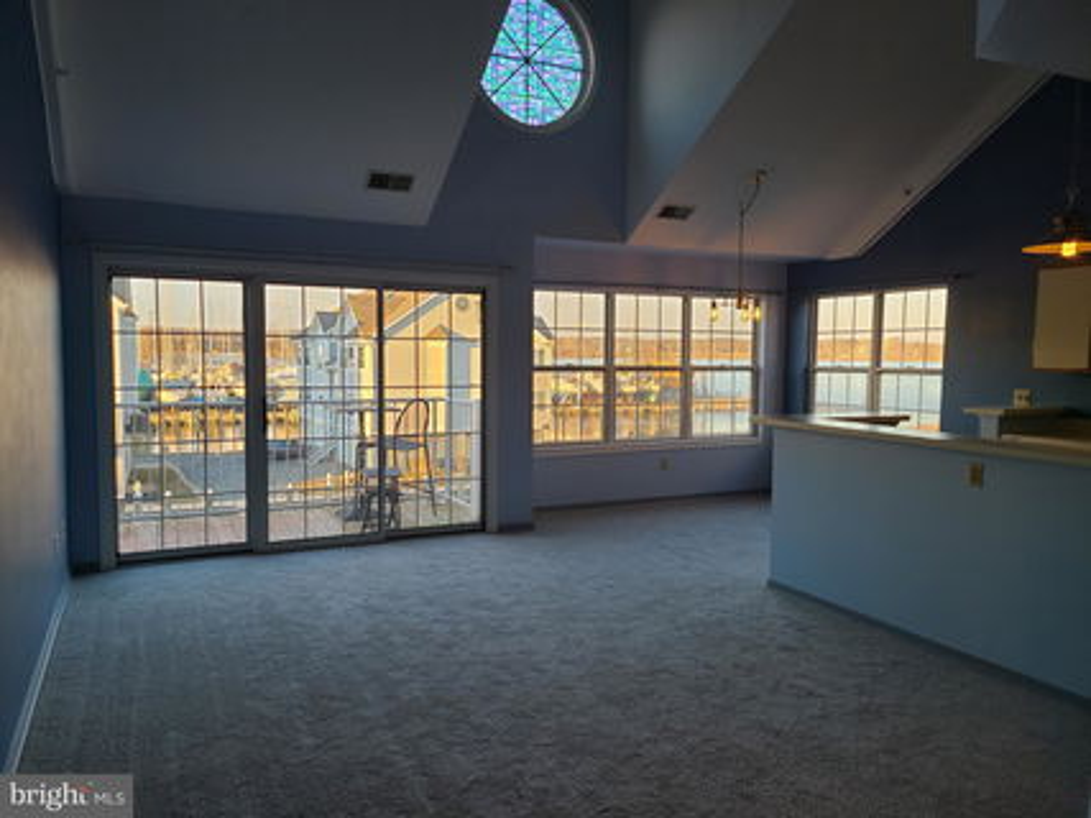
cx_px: 546
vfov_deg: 53.0
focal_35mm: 26
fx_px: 819
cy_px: 409
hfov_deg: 67.3
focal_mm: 5.4
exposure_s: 1/210
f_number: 1.8
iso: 40
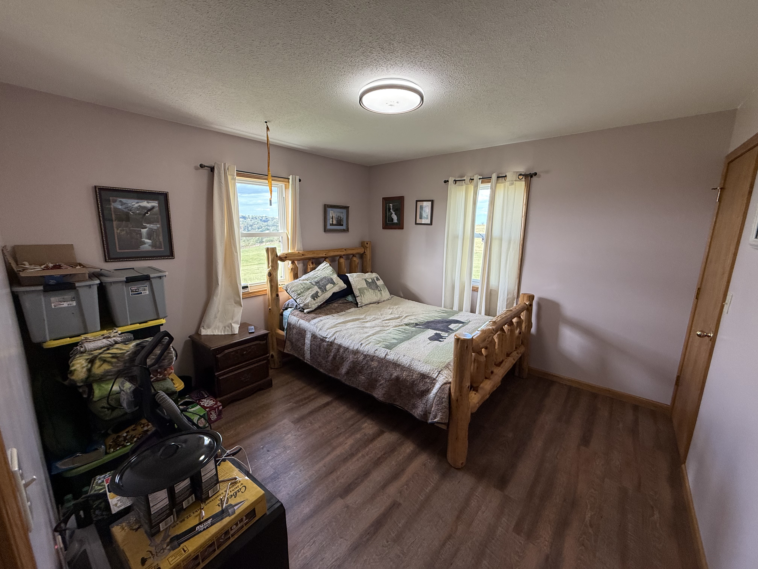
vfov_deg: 85.7
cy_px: 284
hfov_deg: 102.1
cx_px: 379
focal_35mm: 14
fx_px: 307
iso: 160
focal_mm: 2.22
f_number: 2.2
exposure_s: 1/120
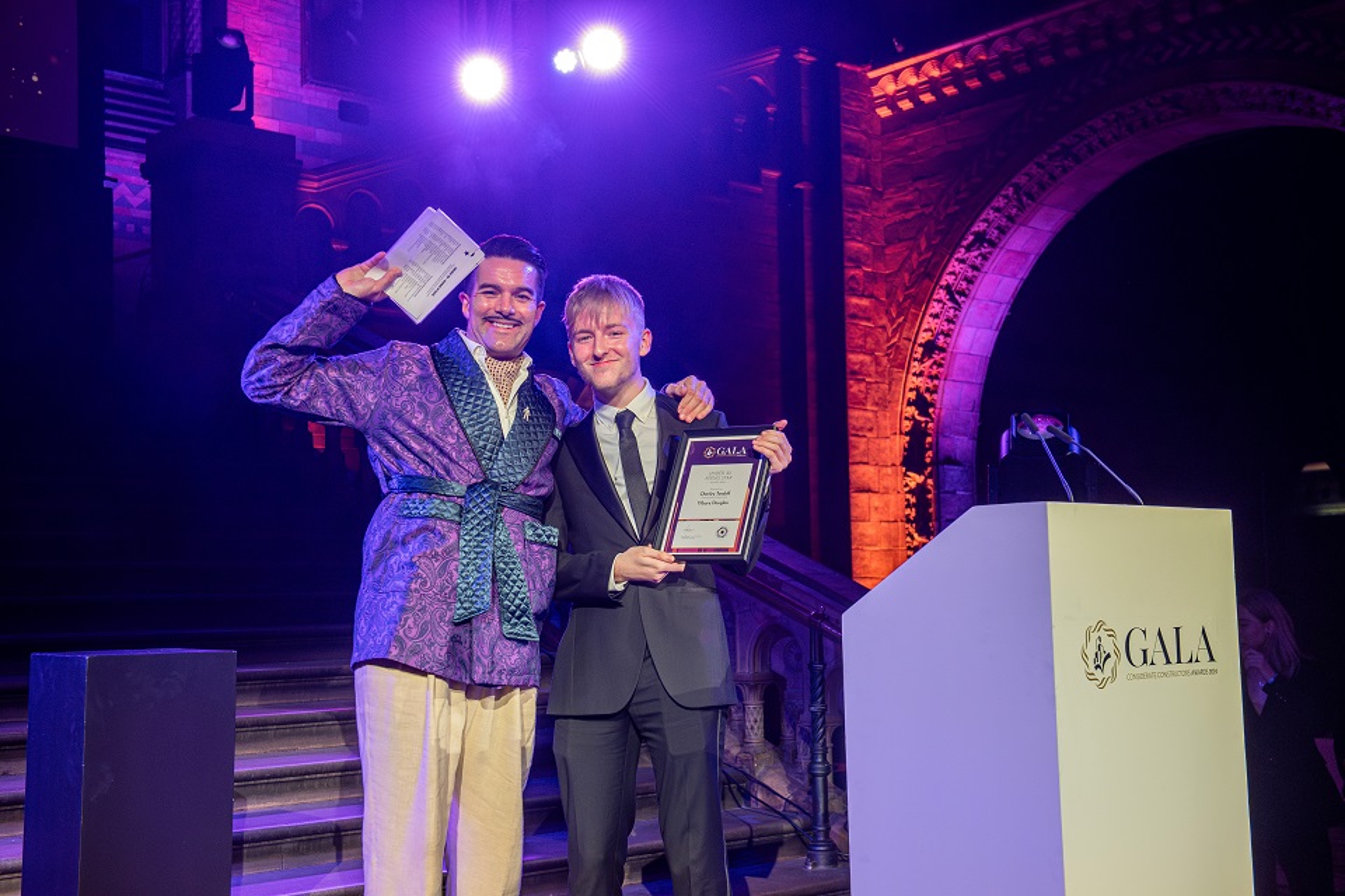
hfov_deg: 43.6
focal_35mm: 45
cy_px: 448
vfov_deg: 29.9
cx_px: 672
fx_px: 1681
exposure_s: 1/125
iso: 1250
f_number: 4.5
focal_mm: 45
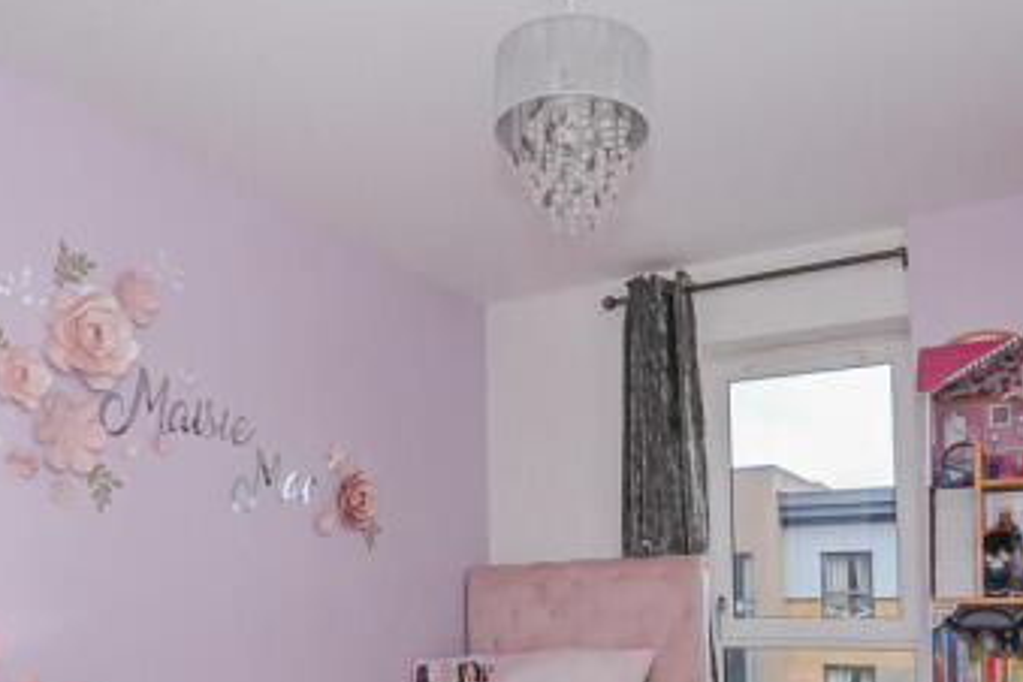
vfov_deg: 42.5
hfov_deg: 63.6
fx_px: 824
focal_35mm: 29
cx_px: 498
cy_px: 567
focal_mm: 10
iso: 400
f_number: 14
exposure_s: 1/25
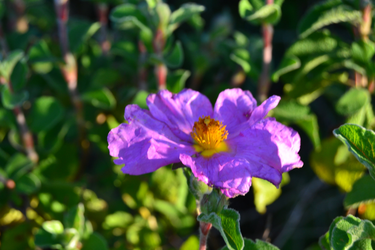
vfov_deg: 16.6
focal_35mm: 82
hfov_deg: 24.6
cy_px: 125
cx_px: 188
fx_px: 859
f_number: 9
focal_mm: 55
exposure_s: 1/125
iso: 400
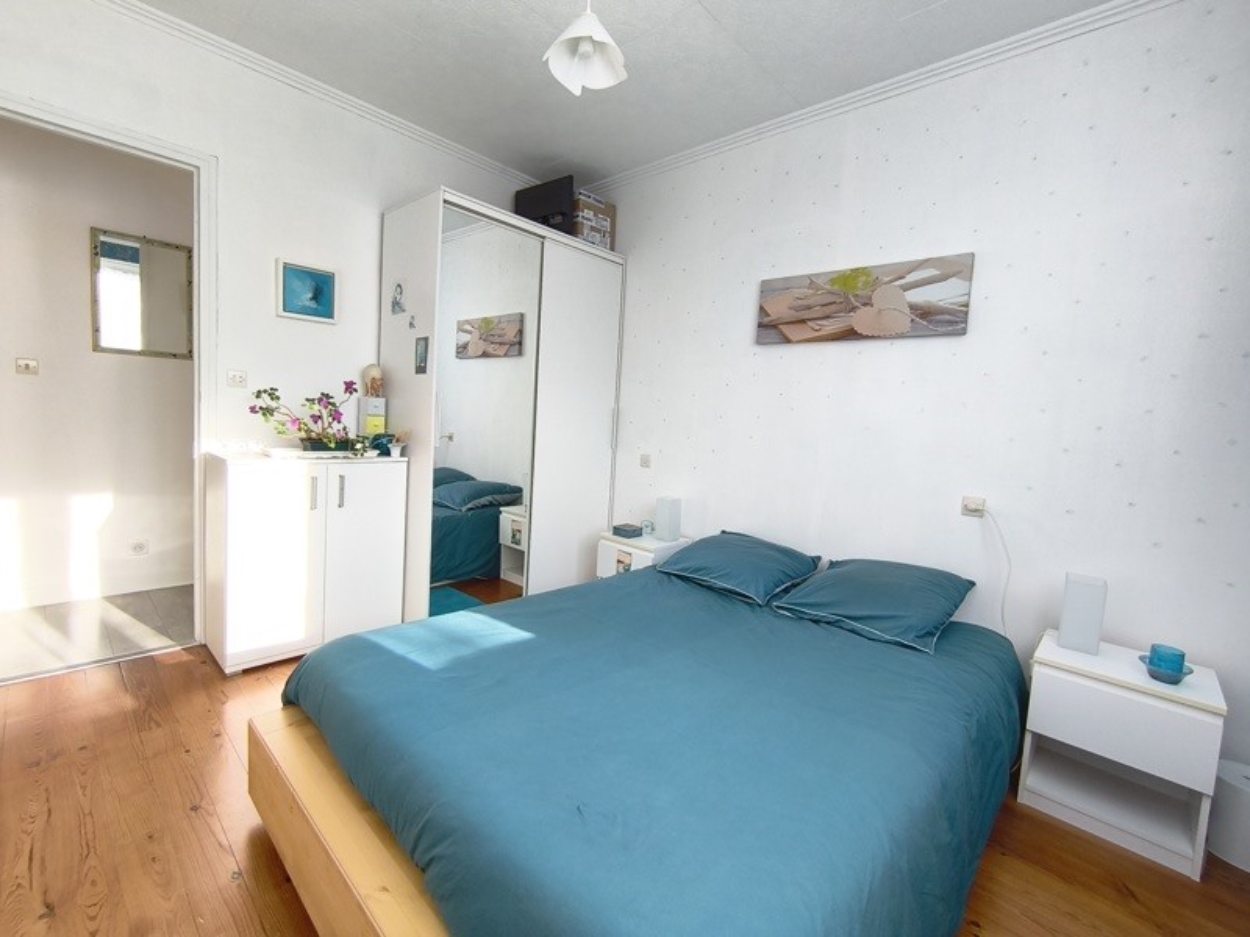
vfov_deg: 81.7
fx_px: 542
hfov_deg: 98.2
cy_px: 468
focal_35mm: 15
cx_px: 625
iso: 50
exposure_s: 1/100
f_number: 2.2
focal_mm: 1.65
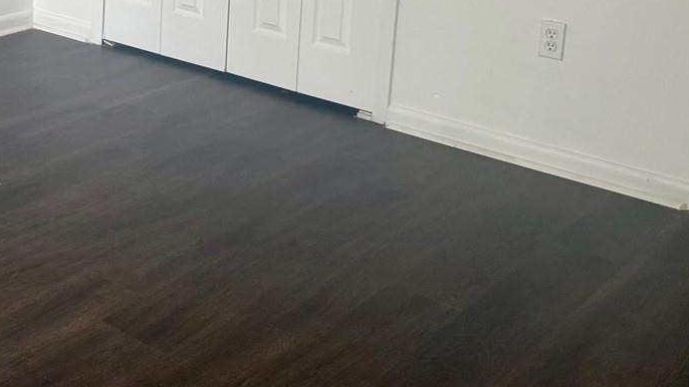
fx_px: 1115
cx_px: -37
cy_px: -78
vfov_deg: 18.7
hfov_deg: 31.2
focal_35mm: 61
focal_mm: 6.76
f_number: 1.78
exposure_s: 1/60
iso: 160
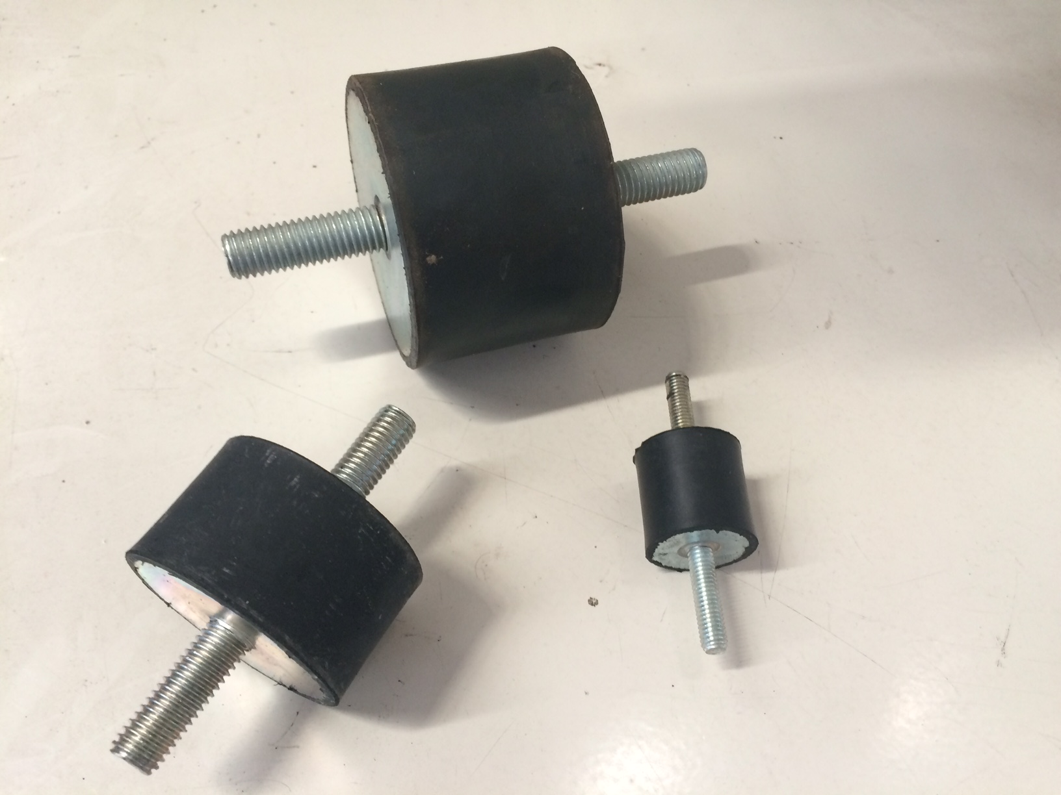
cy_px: 398
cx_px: 530
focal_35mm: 29
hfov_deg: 61.7
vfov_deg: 48.2
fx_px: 889
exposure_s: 1/33
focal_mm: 4.15
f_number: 2.2
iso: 100
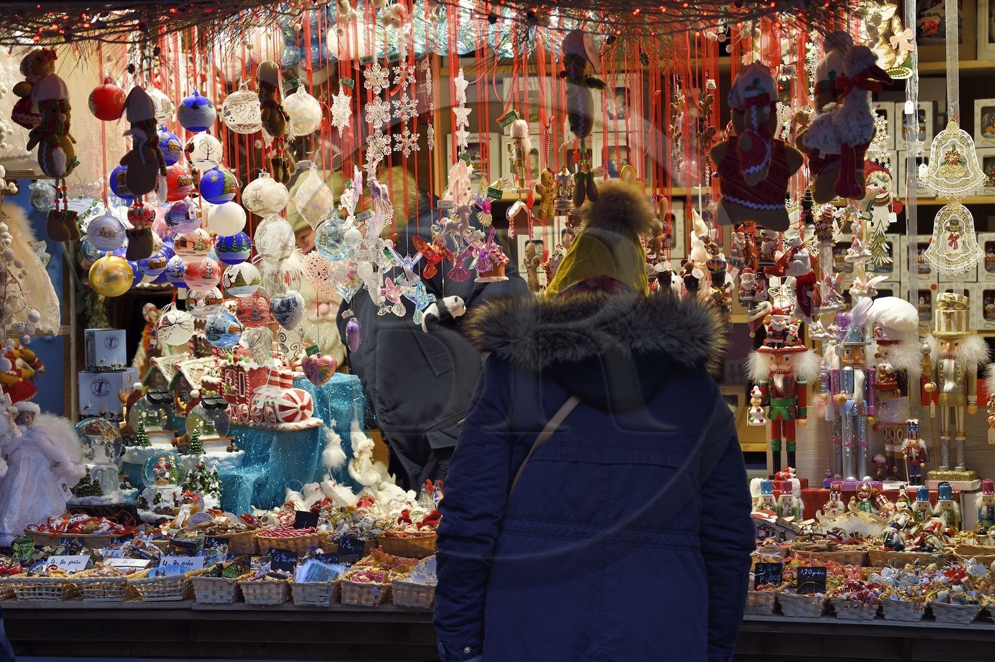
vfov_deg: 11.2
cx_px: 498
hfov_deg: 16.8
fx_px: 3370
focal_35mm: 122
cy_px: 331
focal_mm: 122
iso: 800
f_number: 5.6
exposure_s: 1/125
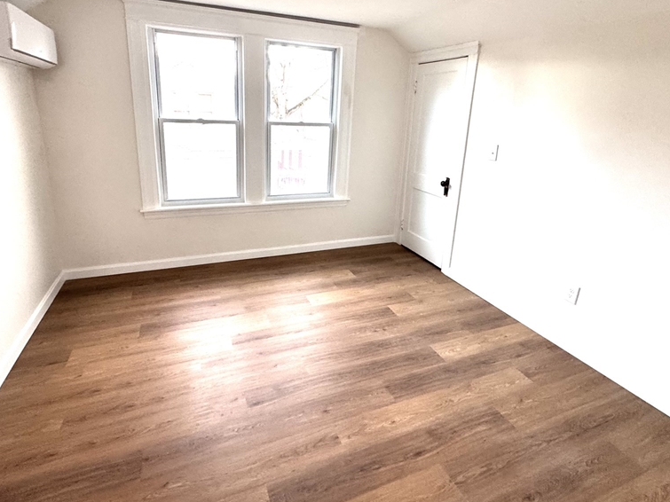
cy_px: 207
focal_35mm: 19
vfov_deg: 68.1
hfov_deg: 84.6
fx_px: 368
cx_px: 324
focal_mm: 2.22
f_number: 2.2
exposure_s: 1/60
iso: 200
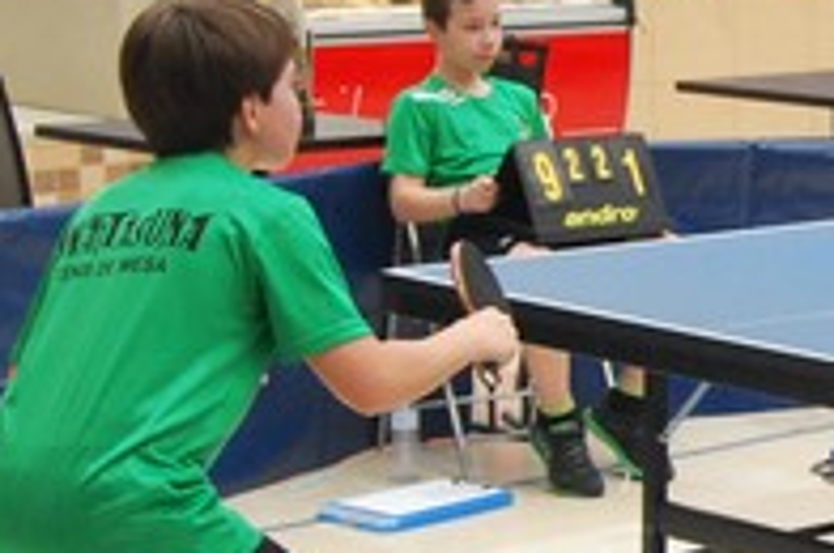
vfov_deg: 11.1
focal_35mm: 123
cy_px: 262
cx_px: 1106
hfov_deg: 15.8
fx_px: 2845
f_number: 6.3
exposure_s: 1/125
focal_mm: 20
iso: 800
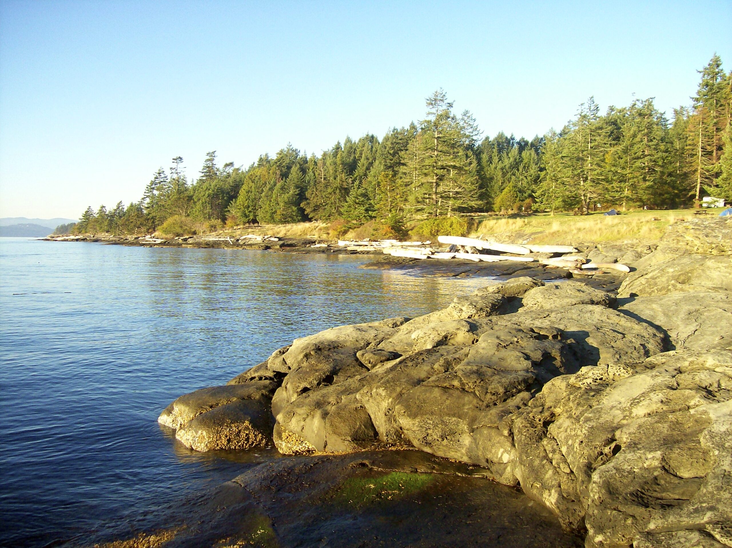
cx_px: 366
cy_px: 274
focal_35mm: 36
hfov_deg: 51.4
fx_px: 761
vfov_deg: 39.6
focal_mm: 6
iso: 80
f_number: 2.7
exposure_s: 1/460
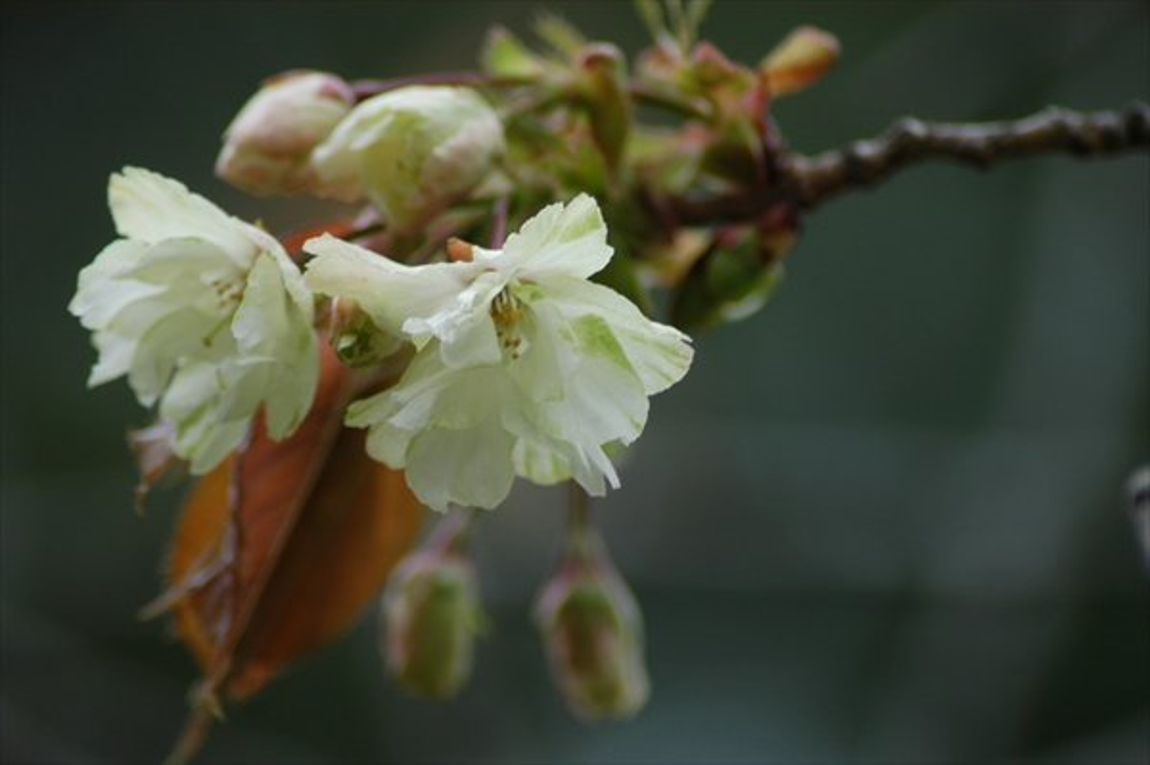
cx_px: 575
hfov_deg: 5.1
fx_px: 12927
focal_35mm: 405
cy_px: 382
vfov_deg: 3.4
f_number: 5.6
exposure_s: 1/200
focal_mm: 270
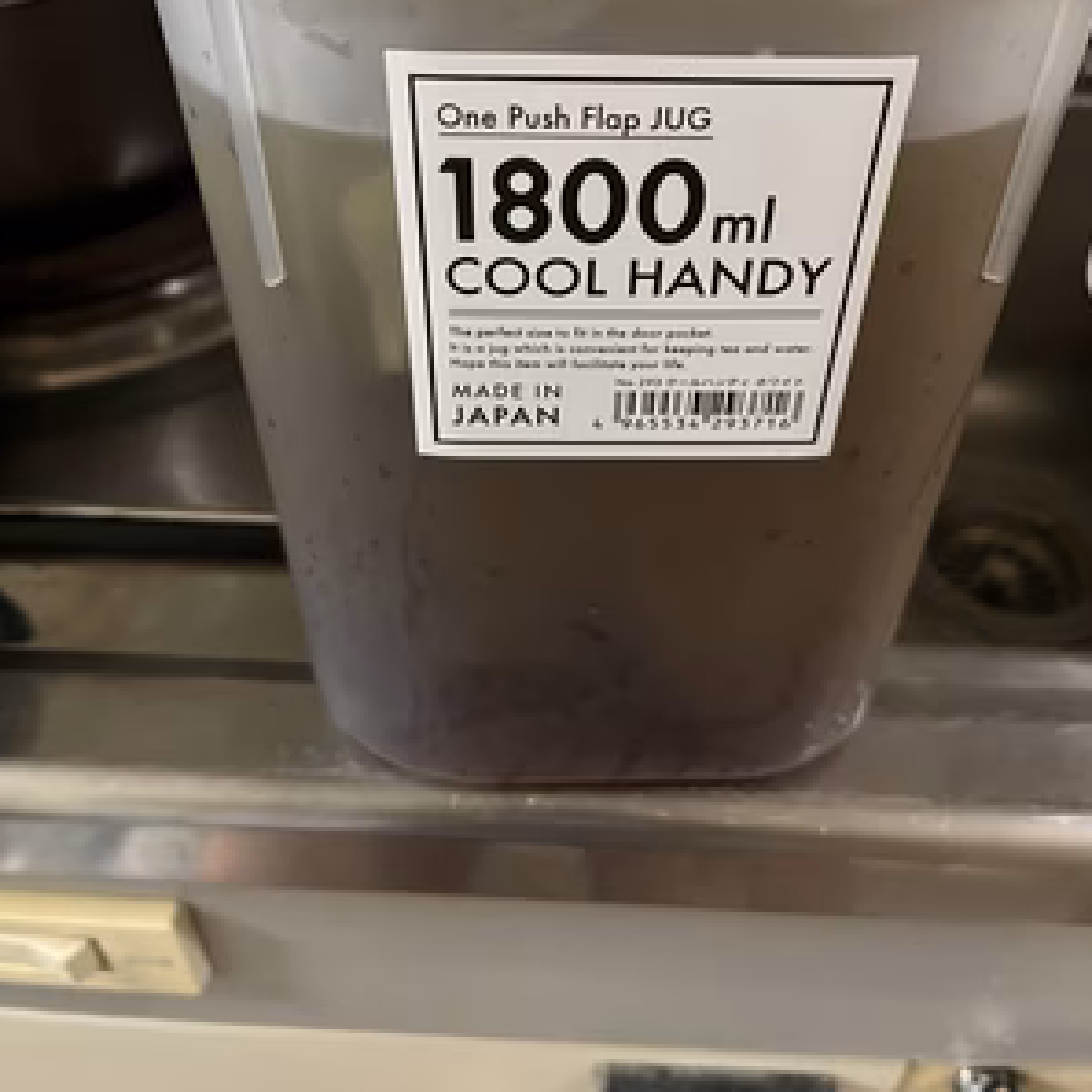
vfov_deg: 52.2
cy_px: 441
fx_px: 1106
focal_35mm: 31
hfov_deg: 52.5
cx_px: 548
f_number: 1.6
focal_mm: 5.1
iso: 500
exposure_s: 1/33
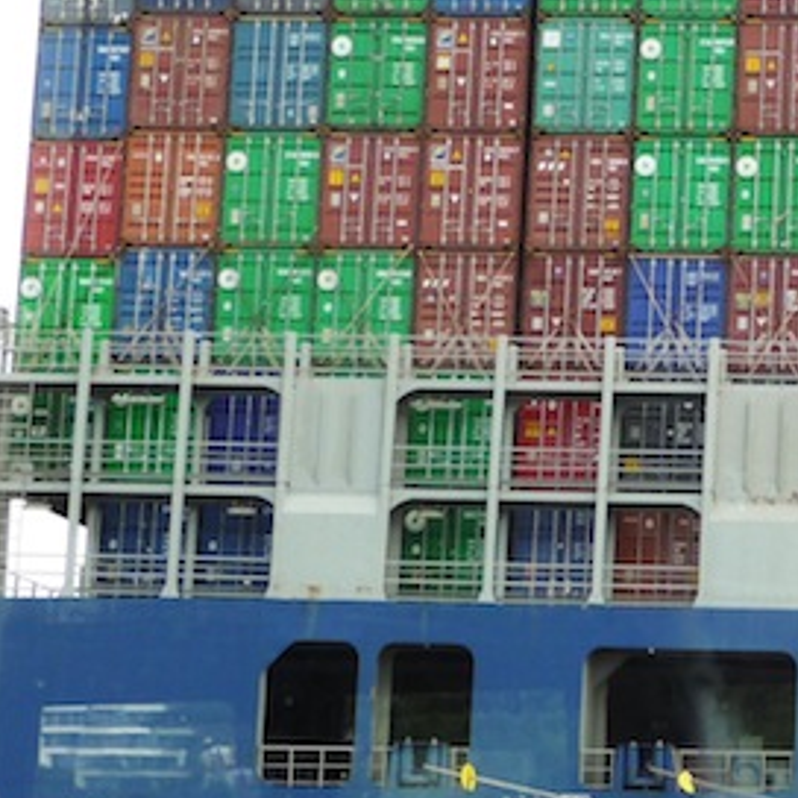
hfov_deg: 13.1
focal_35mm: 130
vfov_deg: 13.4
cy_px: 440
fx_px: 3391
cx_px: 907
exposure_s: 1/125
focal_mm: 8.5
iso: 100
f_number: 4.2
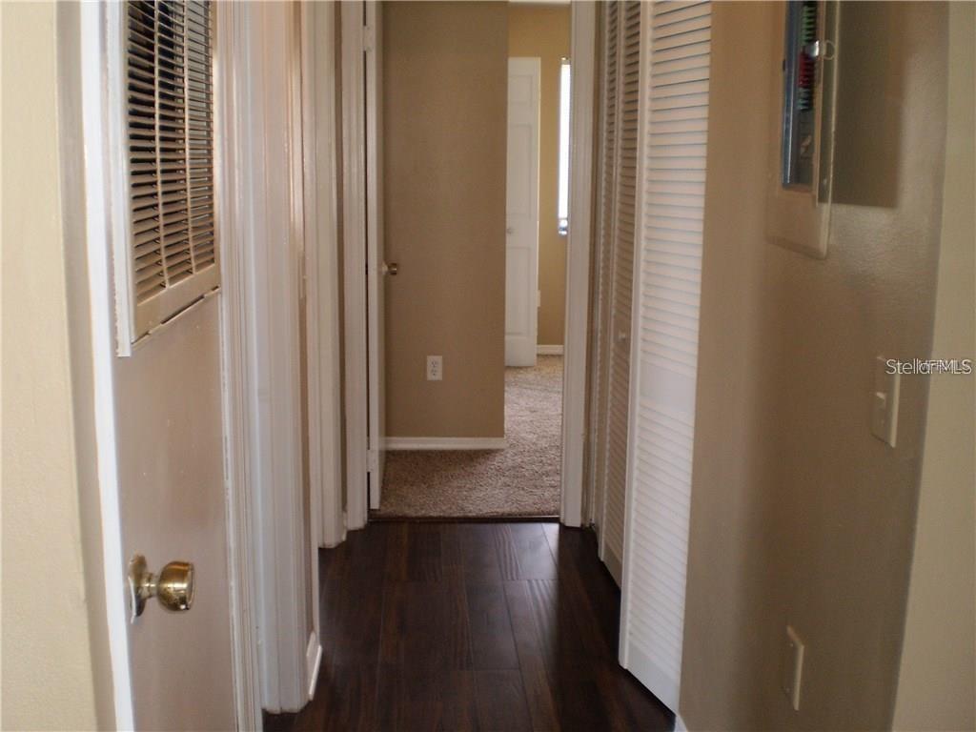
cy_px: 366
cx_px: 488
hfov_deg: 51.4
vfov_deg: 39.7
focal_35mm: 36
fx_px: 1015
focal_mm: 6.3
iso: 125
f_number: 3.1
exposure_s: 1/30
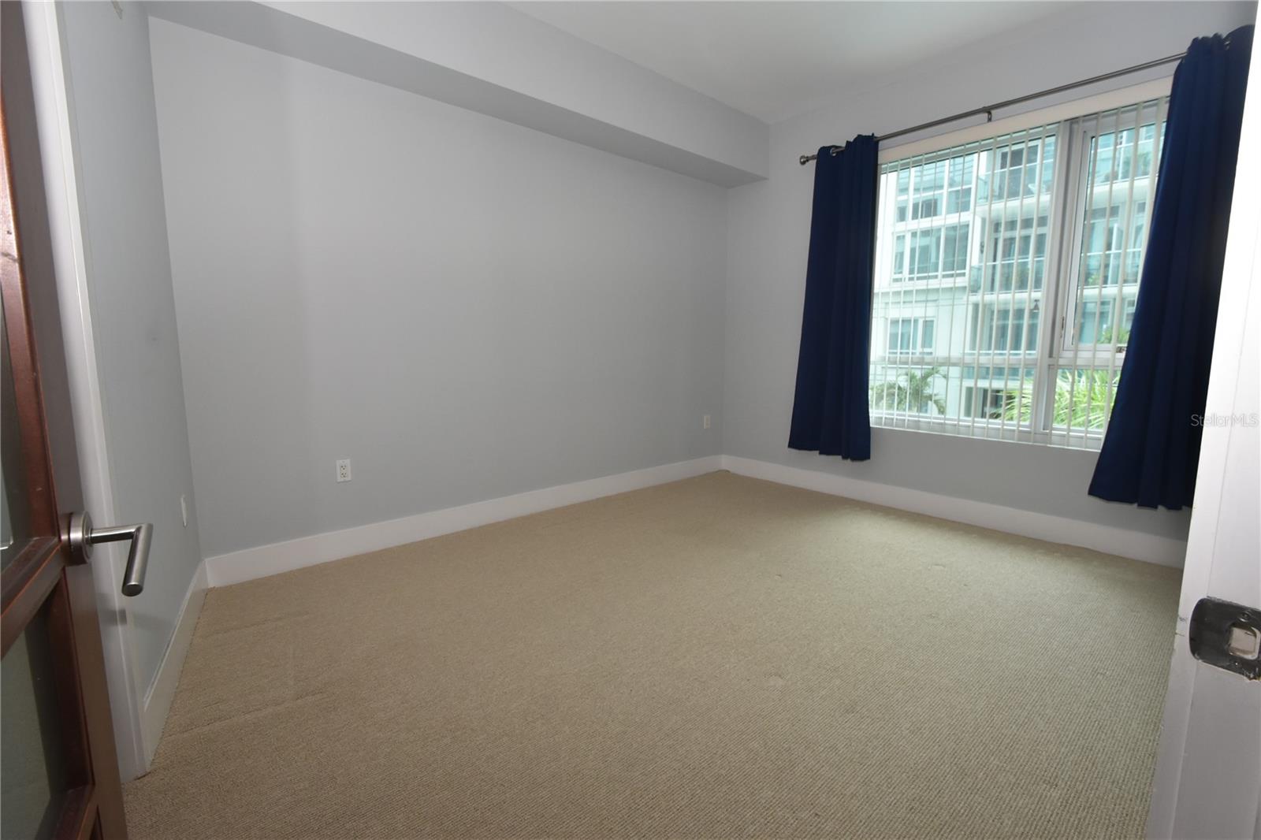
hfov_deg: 100.4
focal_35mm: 15
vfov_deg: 77.3
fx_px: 525
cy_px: 420
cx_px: 630
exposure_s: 1/125
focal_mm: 10
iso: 720
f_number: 5.6
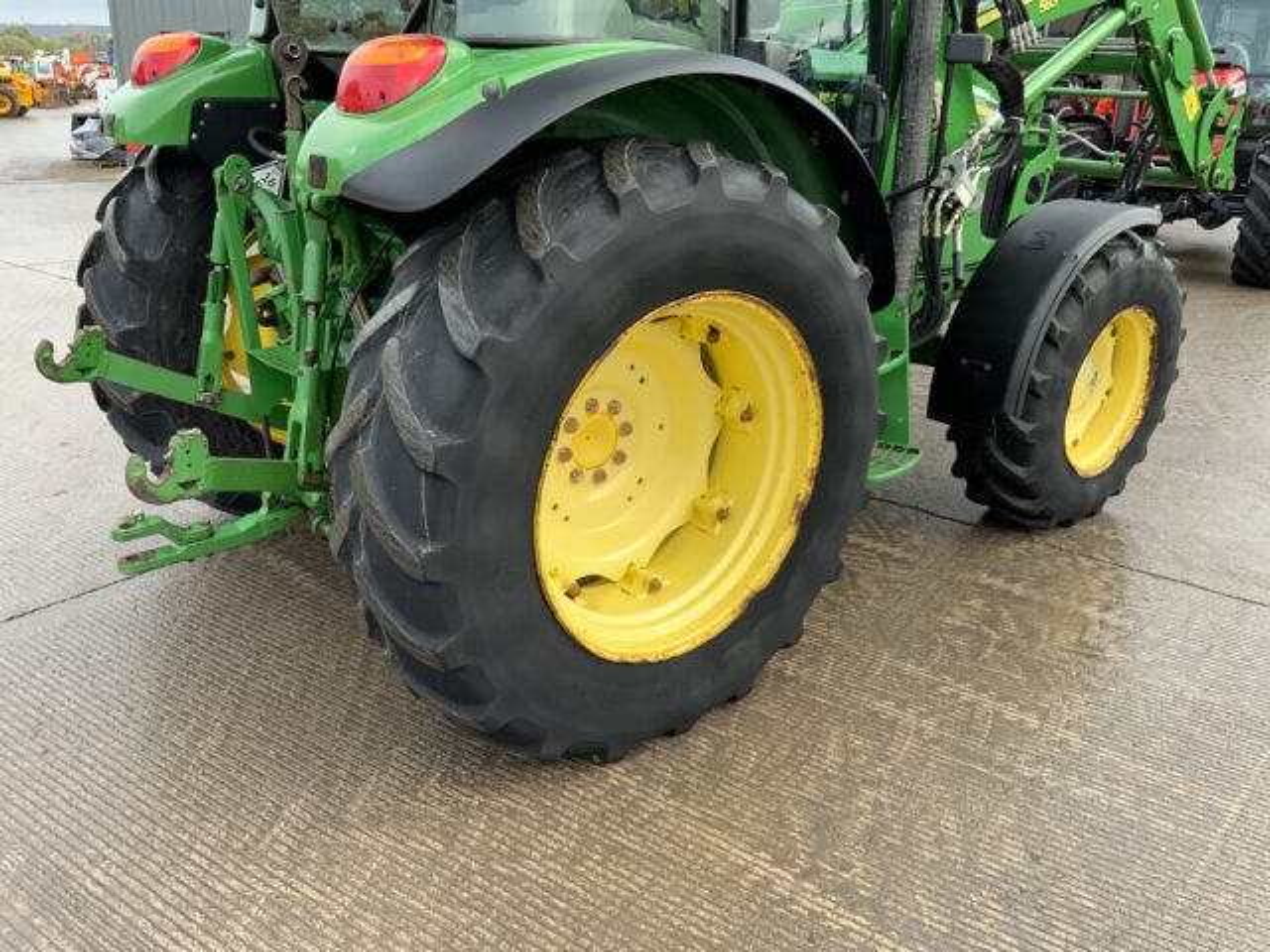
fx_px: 1064
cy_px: 476
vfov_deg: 48.2
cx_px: 635
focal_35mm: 29
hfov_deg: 61.7
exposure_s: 1/249
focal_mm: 3
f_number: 1.8
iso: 16
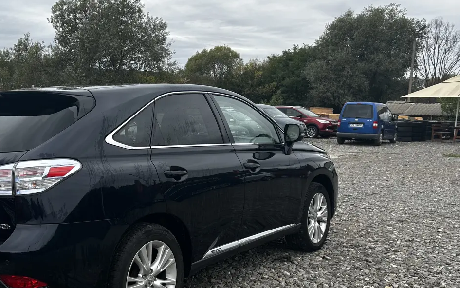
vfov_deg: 30.4
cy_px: 190
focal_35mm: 42
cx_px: 141
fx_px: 527
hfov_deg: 46.2
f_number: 1.5
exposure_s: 1/909
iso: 50
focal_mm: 5.7
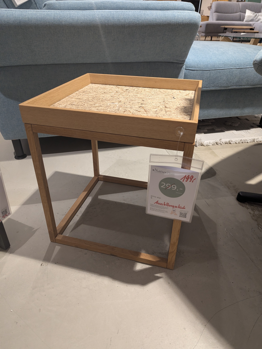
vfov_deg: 71.5
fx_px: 242
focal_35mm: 24
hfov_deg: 56.9
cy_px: 174
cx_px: 131
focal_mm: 6.81
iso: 351
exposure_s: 1/100
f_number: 1.85
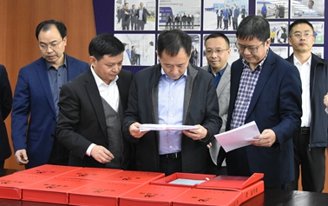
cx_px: 167
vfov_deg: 18.4
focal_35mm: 71
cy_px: 63
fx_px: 632
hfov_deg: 29.1
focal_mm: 35
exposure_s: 1/125
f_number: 5.6
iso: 3200
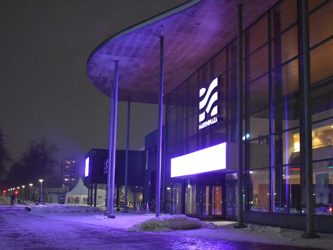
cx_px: 179
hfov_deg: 41.2
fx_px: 443
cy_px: 144
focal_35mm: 46
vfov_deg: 31.5
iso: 6400
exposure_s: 1/60
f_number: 3.8
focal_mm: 22
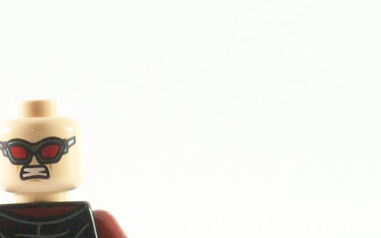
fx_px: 2243
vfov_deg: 6.1
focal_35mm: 216
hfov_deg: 9.7
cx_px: 50
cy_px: 269
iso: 400
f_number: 4
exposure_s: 1/60
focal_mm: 17.5
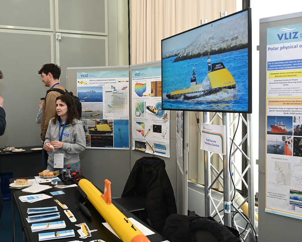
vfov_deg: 40.1
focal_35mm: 37
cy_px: 119
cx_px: 131
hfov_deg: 49.0
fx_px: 331
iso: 2500
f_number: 6.3
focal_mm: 32
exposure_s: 1/125
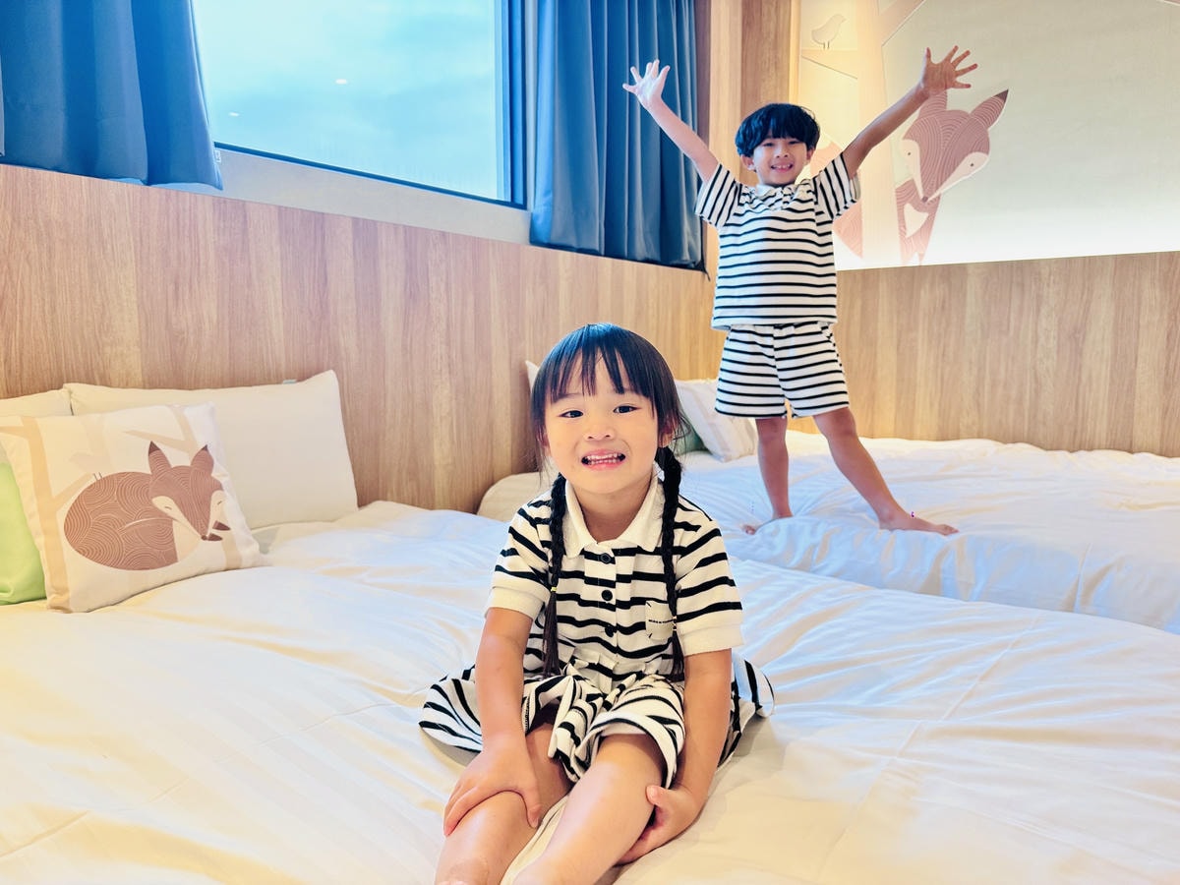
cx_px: 590
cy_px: 442
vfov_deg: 56.8
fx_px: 818
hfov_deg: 71.6
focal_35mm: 24
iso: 200
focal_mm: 6.76
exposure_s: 1/61
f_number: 1.78
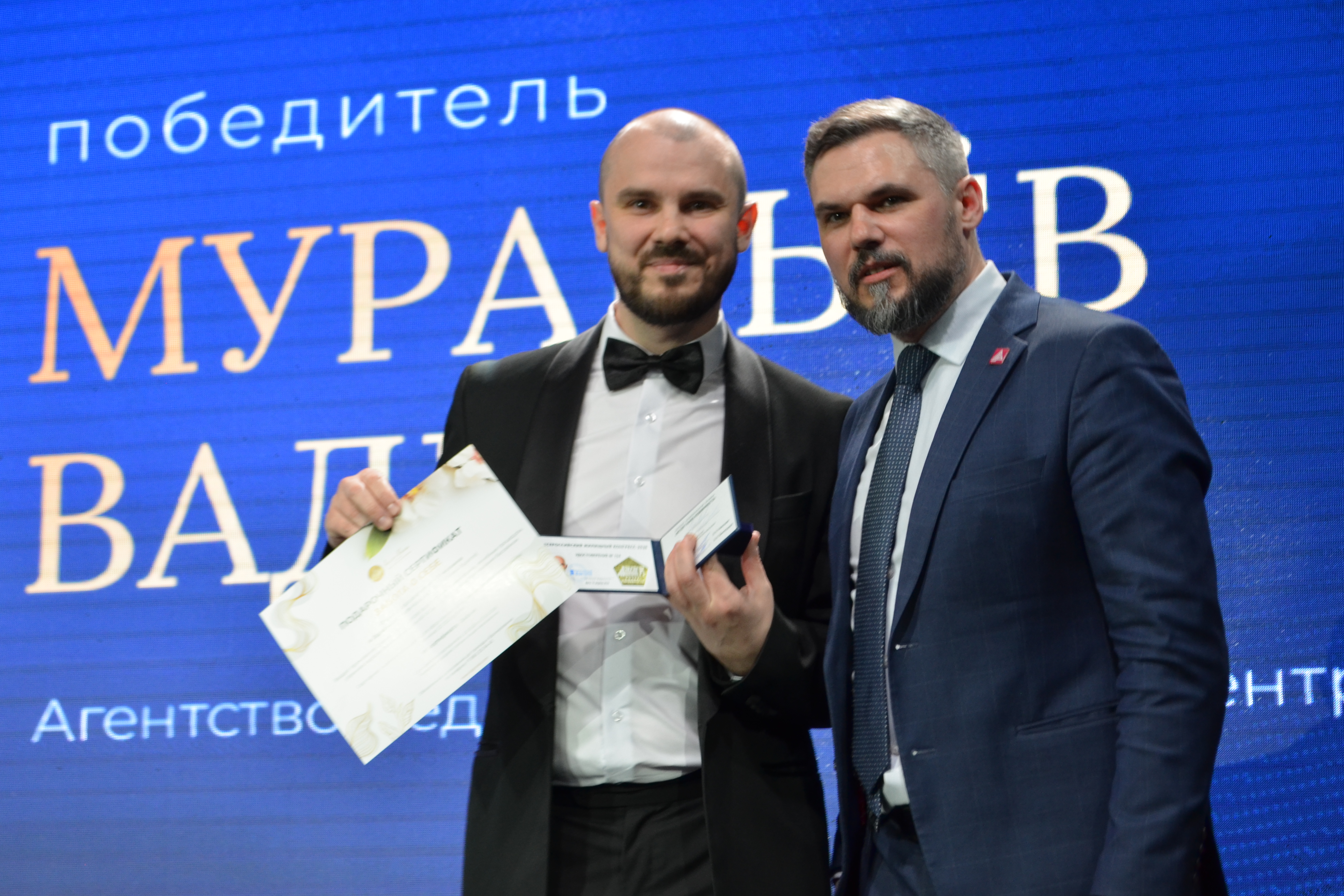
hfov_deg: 23.6
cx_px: 709
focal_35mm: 86
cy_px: 382
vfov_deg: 15.9
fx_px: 3211
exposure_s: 1/60
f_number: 5.3
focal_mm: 46
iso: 560
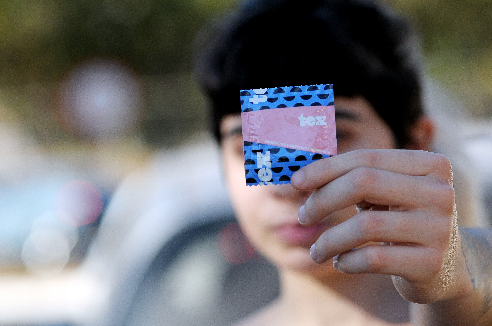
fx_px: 2293
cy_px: 163
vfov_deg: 8.2
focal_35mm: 168
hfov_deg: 12.2
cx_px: 246
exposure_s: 1/1250
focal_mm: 112
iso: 400
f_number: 5
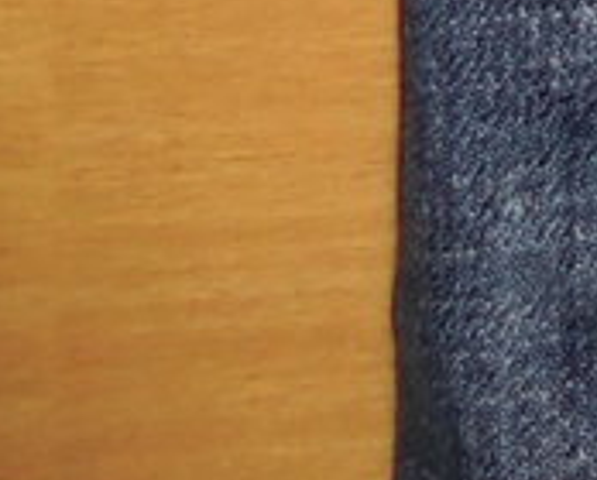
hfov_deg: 7.5
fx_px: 3435
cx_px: 2252
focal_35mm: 194
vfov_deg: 6.9
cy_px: -1111
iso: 100
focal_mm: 4.6
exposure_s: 1/60
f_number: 3.2
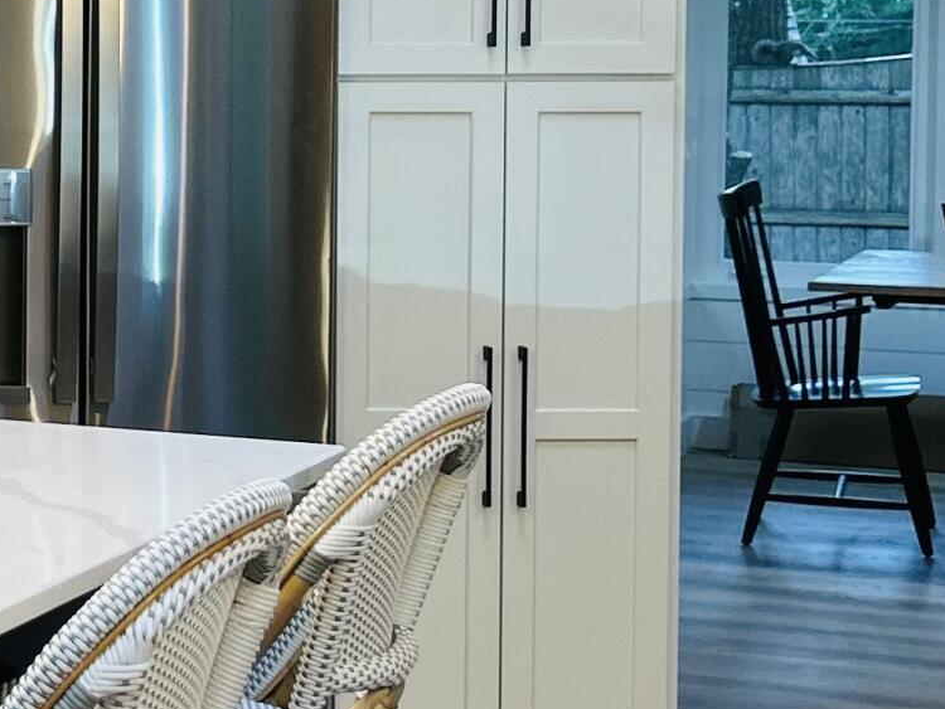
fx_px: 2840
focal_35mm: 104
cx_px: -558
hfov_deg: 16.8
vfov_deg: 14.1
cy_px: 98
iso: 80
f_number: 1.5
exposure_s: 1/60
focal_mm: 5.7
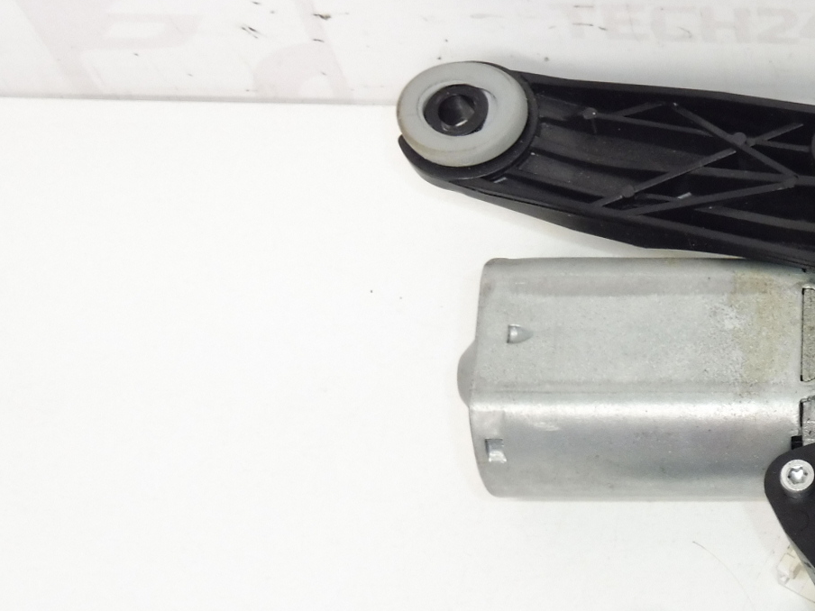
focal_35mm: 68
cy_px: 441
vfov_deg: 21.5
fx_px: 1601
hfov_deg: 26.2
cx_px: 908
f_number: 4
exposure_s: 1/60
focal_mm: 5.4
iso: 200
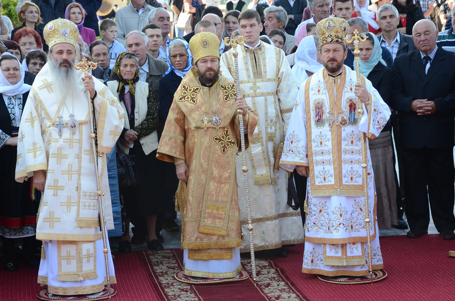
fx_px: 1621
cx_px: 224
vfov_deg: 10.6
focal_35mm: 129
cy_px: 152
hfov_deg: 16.0
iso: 320
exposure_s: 1/125
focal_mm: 75
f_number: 7.1
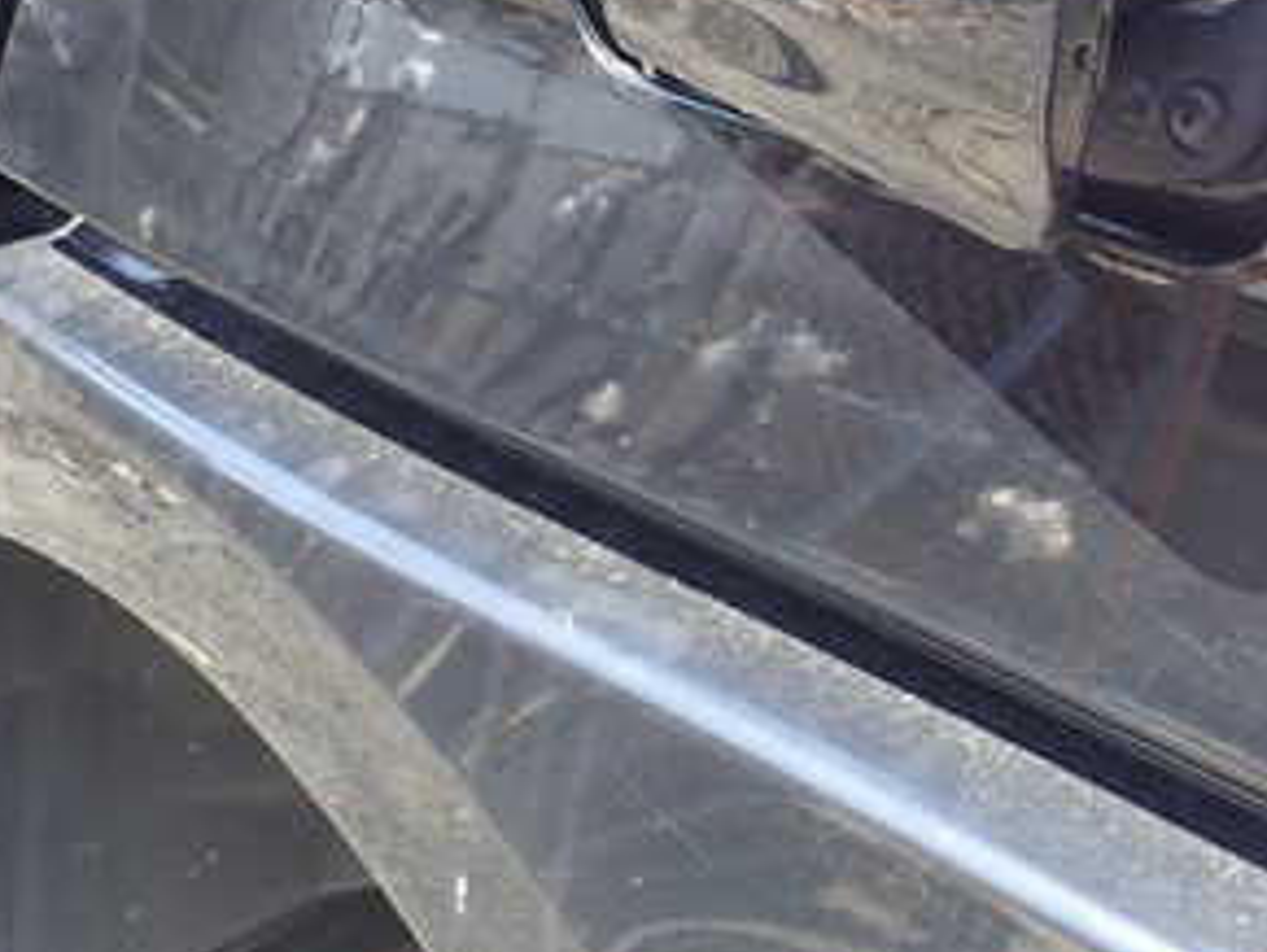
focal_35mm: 62
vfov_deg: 23.5
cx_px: 1114
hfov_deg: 30.0
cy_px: 288
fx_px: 2271
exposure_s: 1/100
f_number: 3.2
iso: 100
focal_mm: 5.4
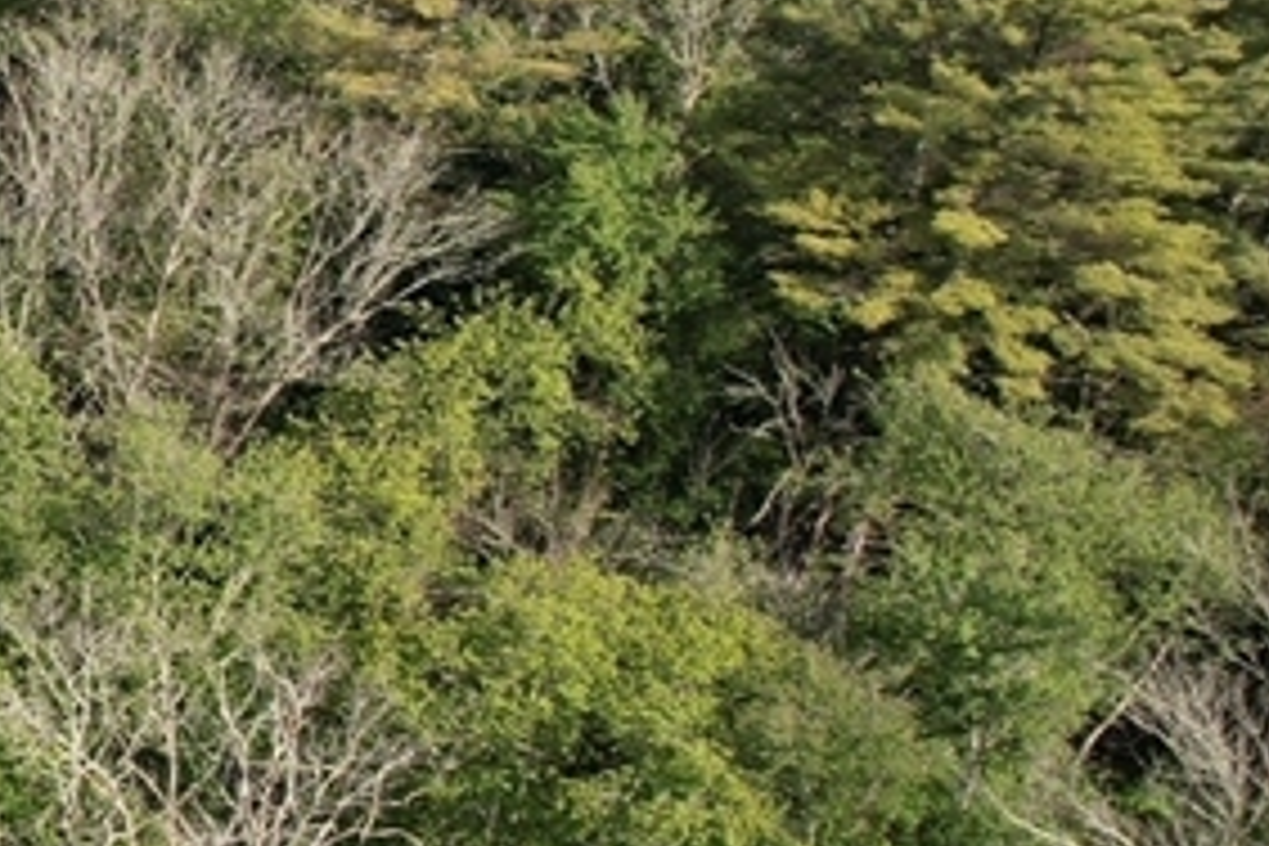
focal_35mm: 80
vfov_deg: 17.0
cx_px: -904
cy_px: 277
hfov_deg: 19.8
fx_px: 2820
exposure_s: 1/250
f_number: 2.8
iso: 100
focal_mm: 8.38
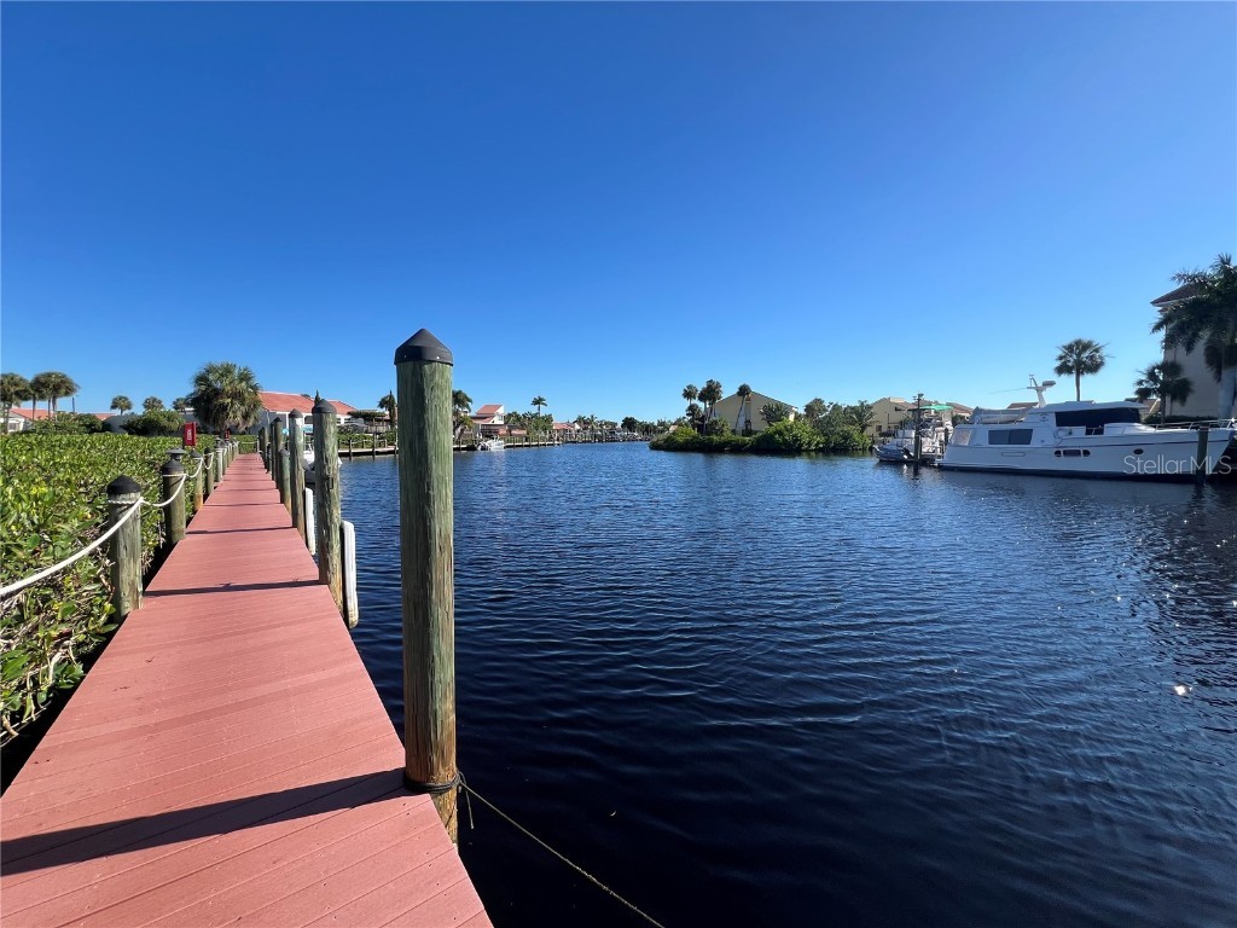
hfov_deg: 106.2
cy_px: 464
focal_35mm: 13
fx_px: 465
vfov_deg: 89.9
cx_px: 618
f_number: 1.8
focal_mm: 1.57
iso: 32
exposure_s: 1/1309
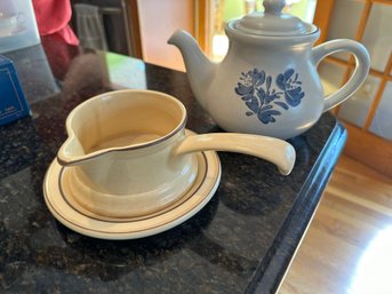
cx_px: 196
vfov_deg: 56.8
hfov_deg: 71.6
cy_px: 147
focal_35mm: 24
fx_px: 272
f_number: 1.78
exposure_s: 1/60
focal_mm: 6.86
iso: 125
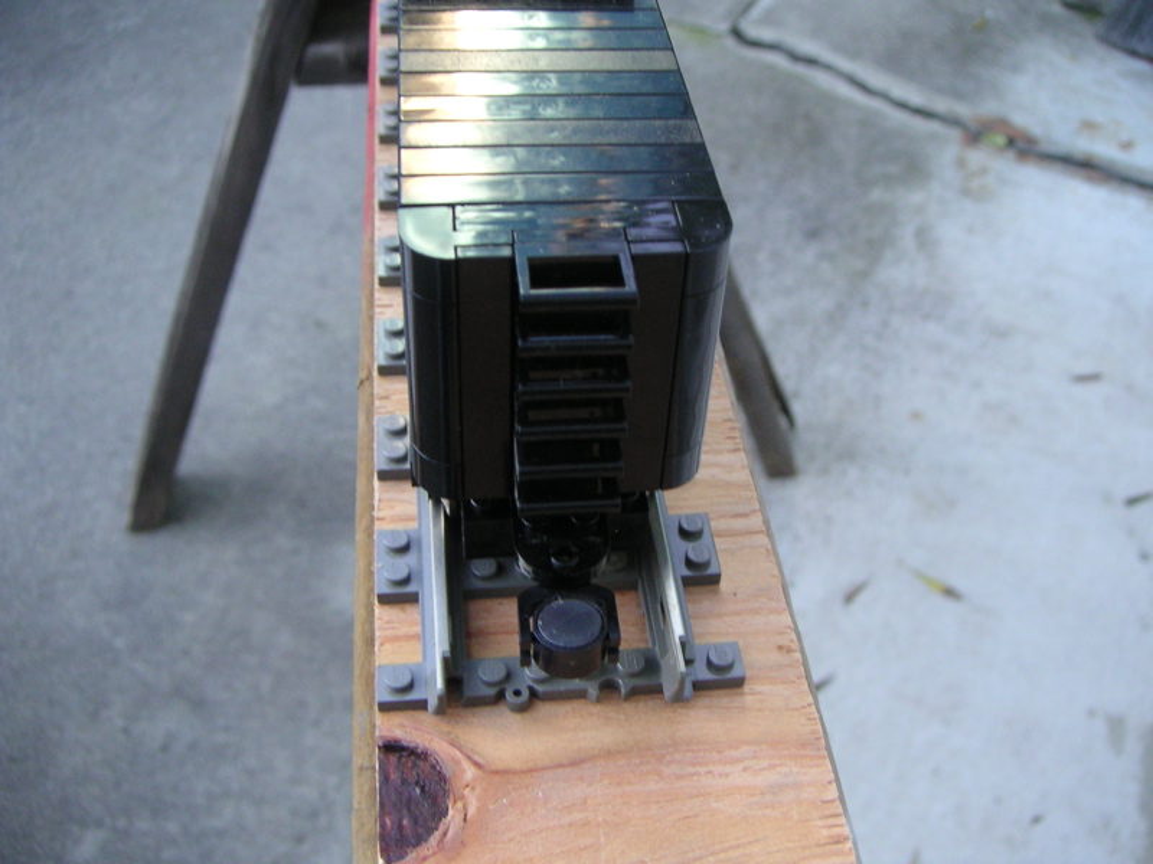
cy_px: 432
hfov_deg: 49.0
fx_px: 1266
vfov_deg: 37.7
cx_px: 576
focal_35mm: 38
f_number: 2.8
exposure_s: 1/45
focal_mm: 6
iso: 125
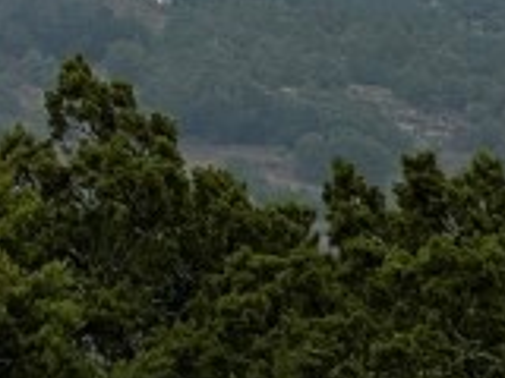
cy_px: -772
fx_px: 7178
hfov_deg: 4.0
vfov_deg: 3.0
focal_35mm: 492
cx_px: -492
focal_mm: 9
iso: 32
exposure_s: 1/348
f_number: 2.8
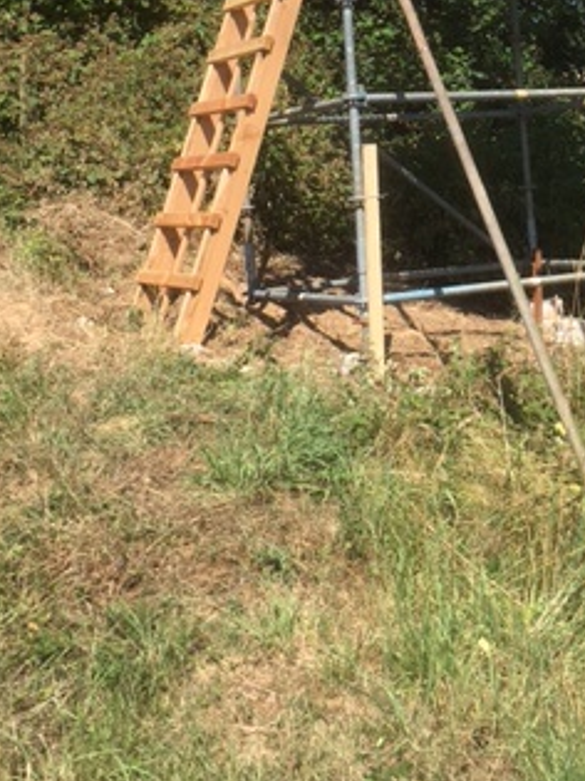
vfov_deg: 31.1
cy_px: 67
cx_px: 459
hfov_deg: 24.4
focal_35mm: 59
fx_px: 1330
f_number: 2.2
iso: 25
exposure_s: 1/1261
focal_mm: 4.15
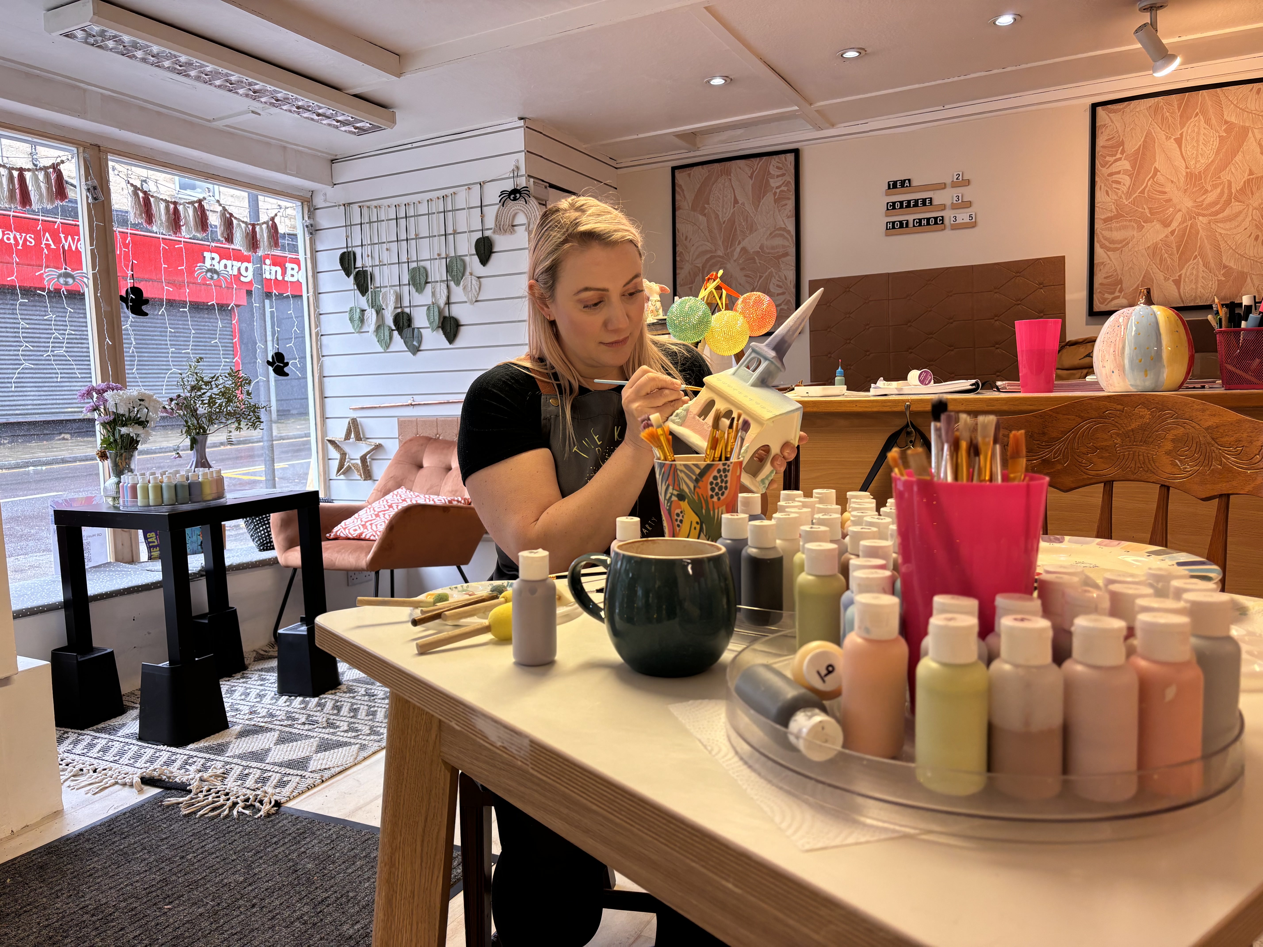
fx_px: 949
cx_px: 632
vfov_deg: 53.1
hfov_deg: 67.3
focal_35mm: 26
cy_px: 474
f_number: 1.6
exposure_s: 1/100
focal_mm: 5.96
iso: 100
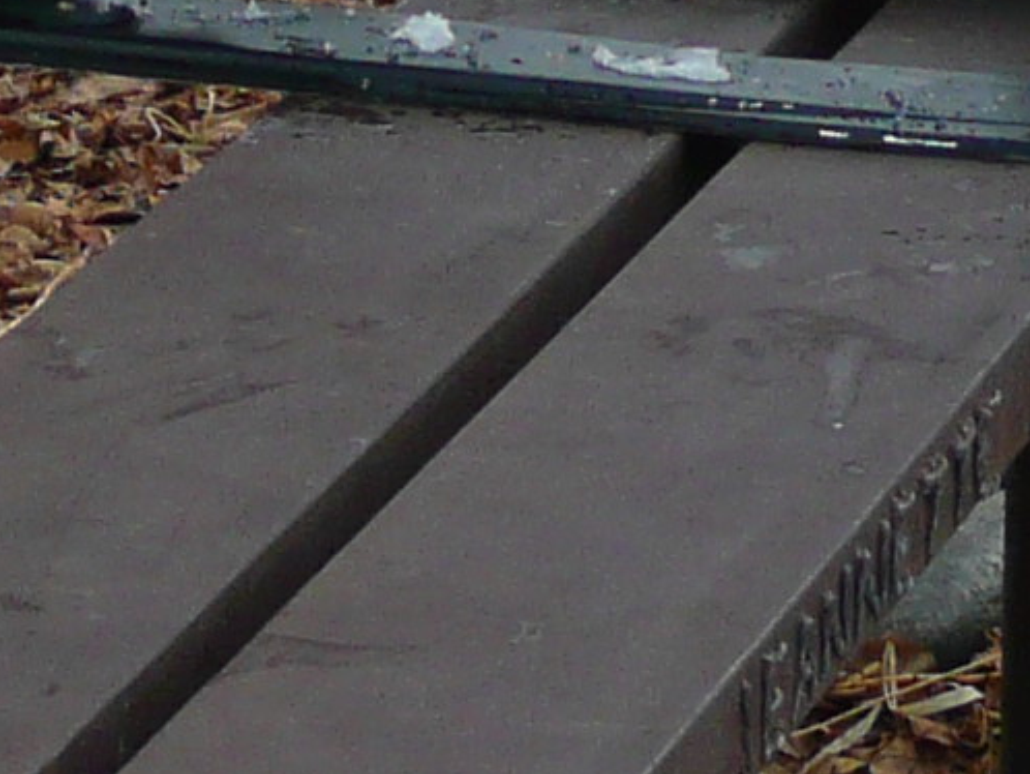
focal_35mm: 339
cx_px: 252
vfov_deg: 4.2
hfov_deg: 5.8
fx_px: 10092
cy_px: -1498
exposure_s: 1/400
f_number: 4.3
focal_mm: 9.1
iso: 100
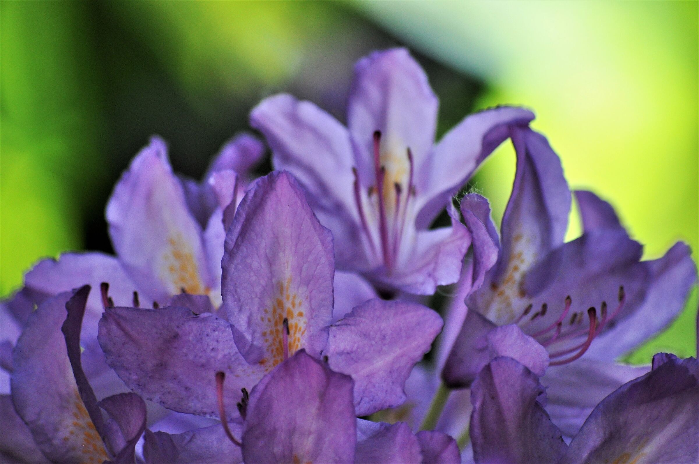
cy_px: 232
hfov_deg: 7.1
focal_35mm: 292
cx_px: 350
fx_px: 5672
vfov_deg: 4.7
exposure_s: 1/500
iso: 900
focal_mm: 195
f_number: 4.8
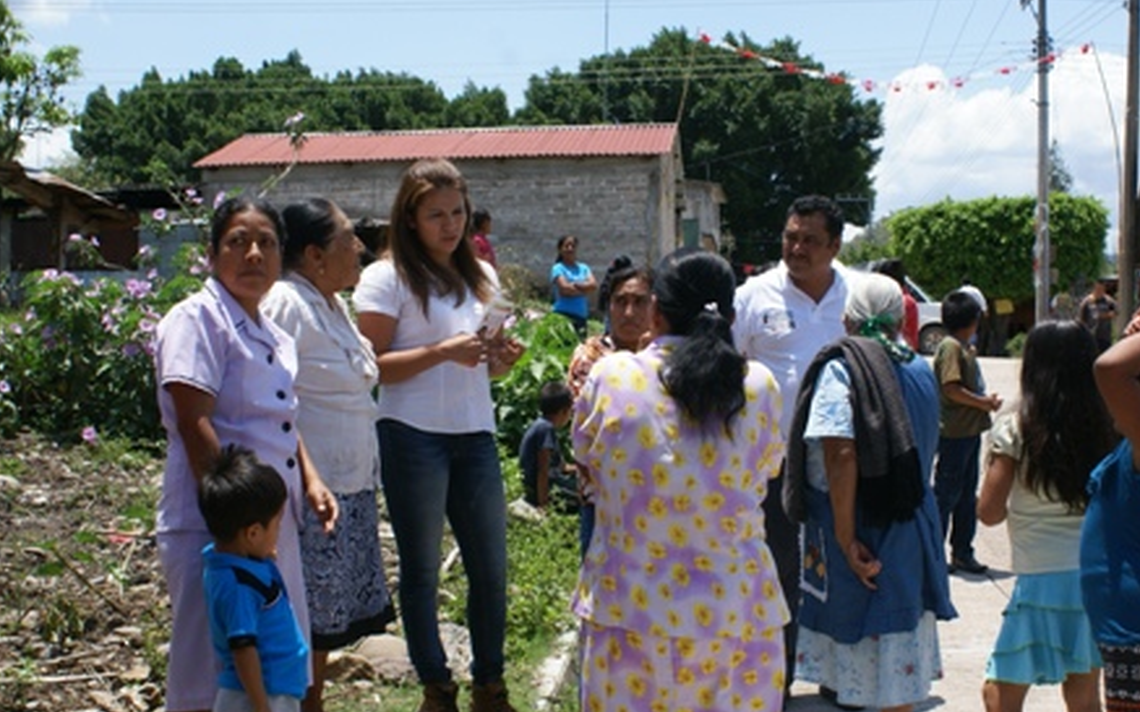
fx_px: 1460
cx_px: 579
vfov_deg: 27.4
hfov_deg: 42.7
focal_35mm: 47
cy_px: 369
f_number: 9
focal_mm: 30
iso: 100
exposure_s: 1/200
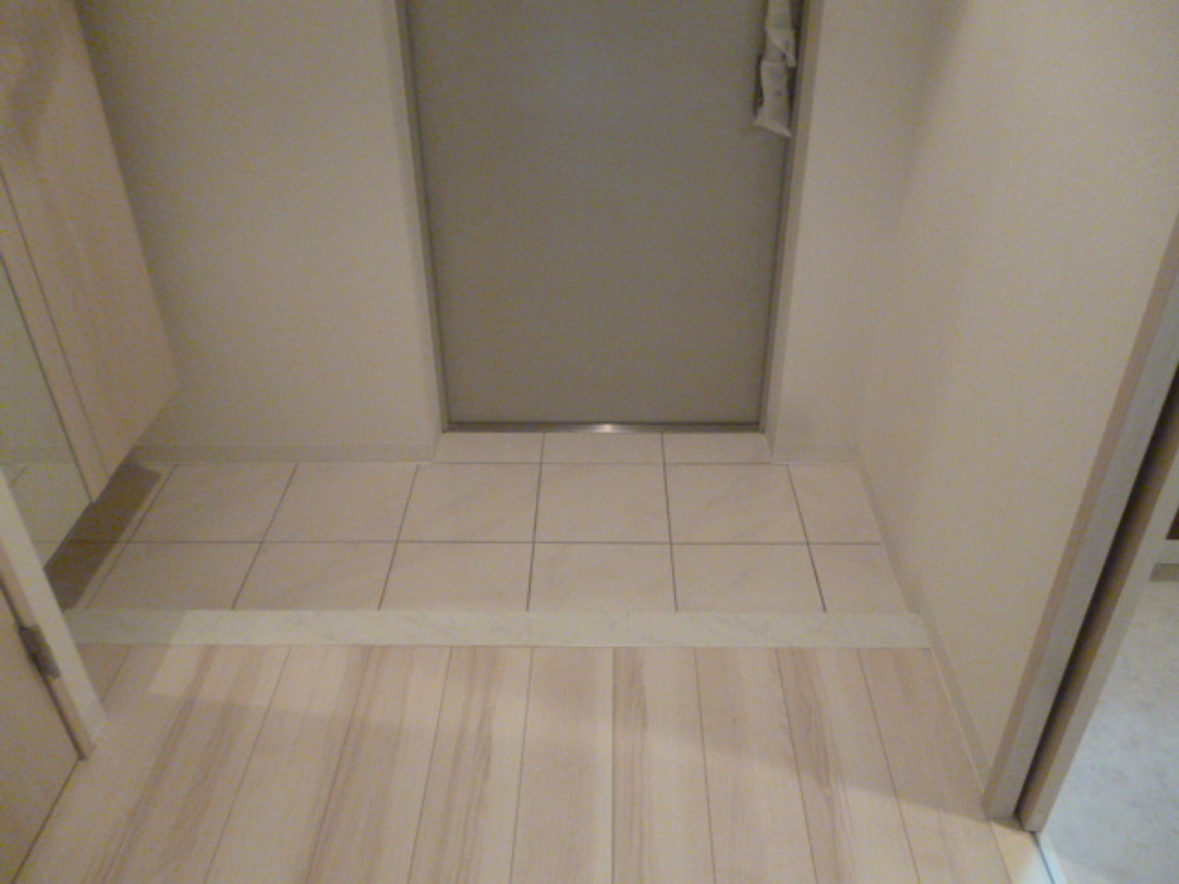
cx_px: 590
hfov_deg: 63.4
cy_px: 442
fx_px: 954
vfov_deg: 49.7
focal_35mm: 28
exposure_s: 1/60
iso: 800
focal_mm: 5
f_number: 3.1
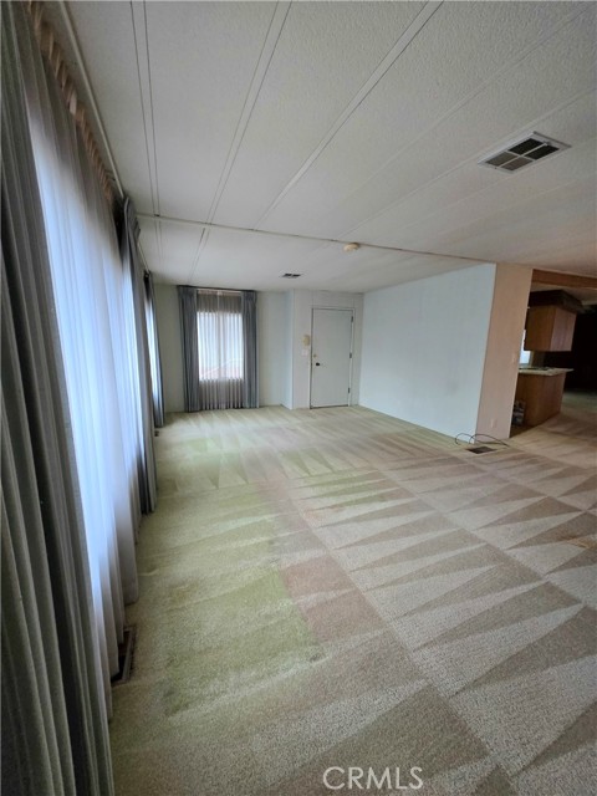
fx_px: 299
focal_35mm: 13
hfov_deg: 89.9
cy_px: 398
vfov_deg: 106.2
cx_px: 298
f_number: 2.2
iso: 100
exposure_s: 1/60.2
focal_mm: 1.7
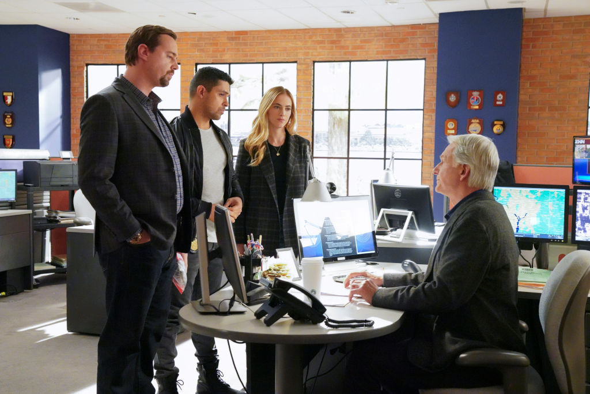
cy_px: 197
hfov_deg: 41.1
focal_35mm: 48
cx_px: 295
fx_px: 787
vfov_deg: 28.1
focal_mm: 48
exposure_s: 1/100
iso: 25600
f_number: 5.6
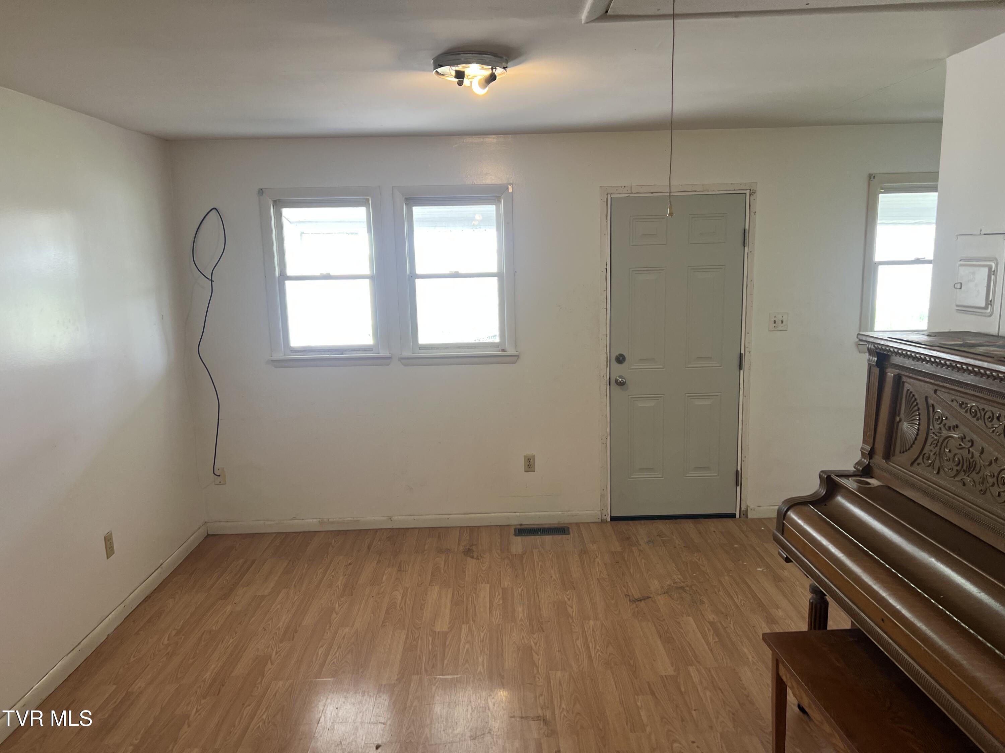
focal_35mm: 26
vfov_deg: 53.1
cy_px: 376
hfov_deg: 67.3
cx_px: 502
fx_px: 755
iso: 100
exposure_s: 1/121
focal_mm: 5.7
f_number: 1.5
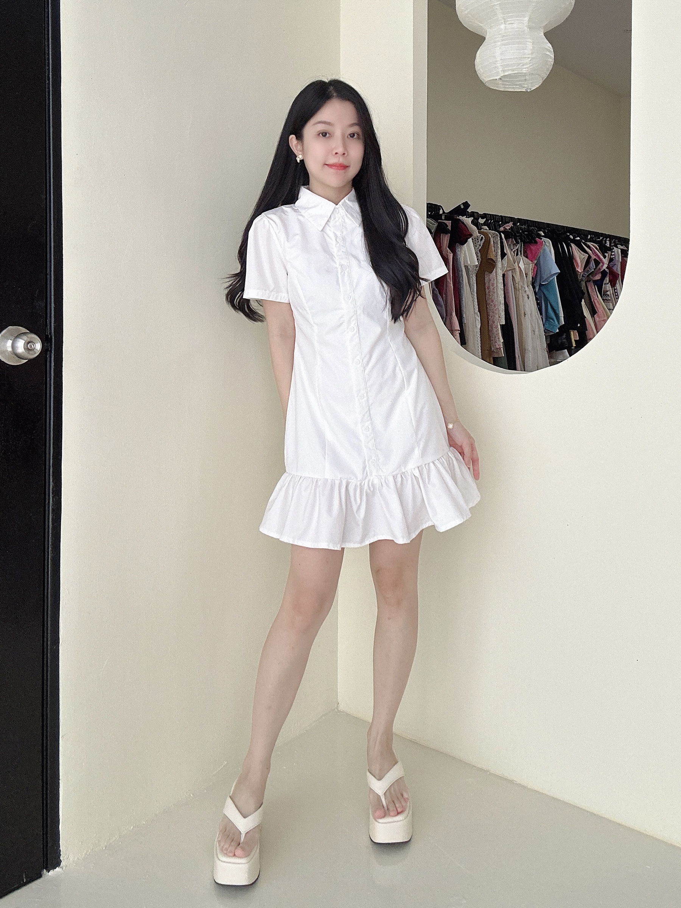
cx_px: 340
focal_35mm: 23
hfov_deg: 58.9
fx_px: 603
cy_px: 454
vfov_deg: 73.9
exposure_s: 1/104
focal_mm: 2.69
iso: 80
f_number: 1.9
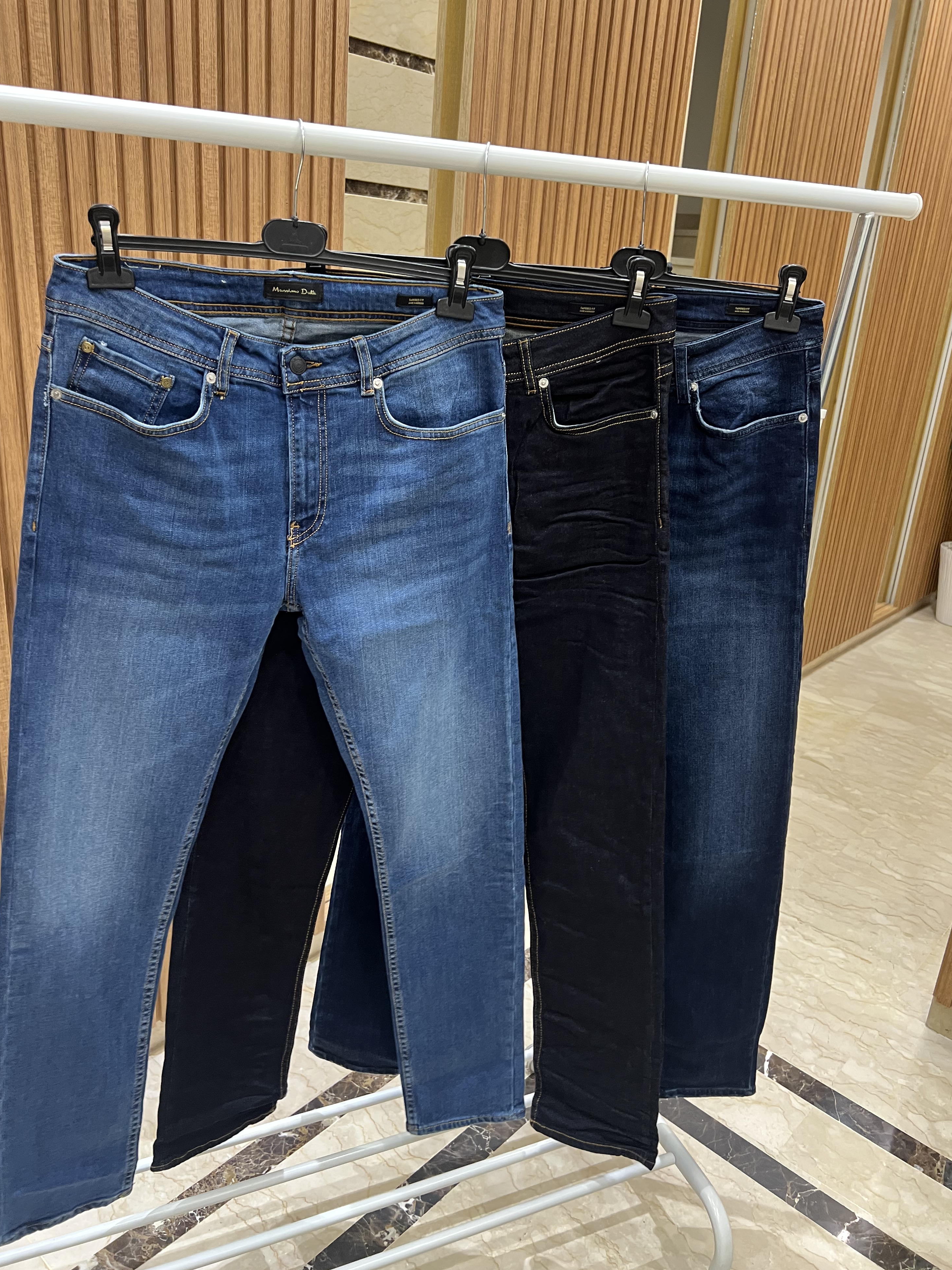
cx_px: 466
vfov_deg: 65.3
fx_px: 990
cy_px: 617
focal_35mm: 27
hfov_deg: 51.3
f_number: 1.5
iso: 200
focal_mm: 5.7
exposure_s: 1/50
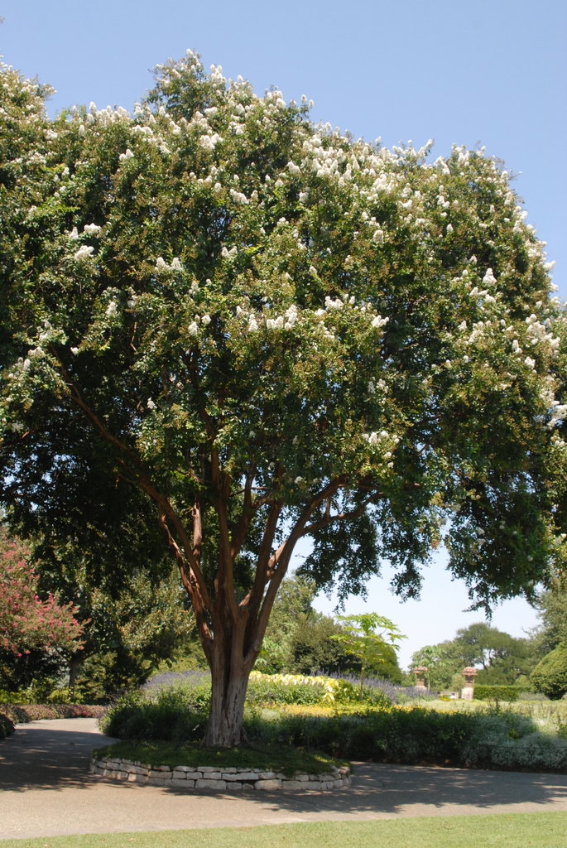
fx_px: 990
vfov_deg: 46.4
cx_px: 284
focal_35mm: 42
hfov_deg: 32.0
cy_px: 424
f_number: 8
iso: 400
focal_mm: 28
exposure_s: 1/250
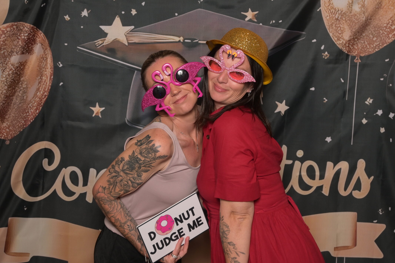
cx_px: 196
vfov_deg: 24.6
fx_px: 602
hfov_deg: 36.3
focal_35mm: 55
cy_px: 108
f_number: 4.8
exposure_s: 1/60
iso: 250
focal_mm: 30.5
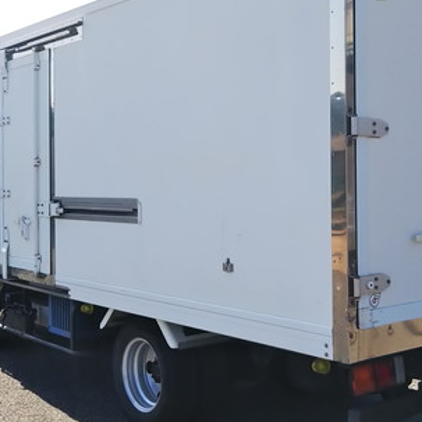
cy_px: 171
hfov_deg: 30.4
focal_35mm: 56
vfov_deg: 30.5
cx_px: 272
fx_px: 772
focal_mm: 4
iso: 20
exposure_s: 1/718
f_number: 2.2
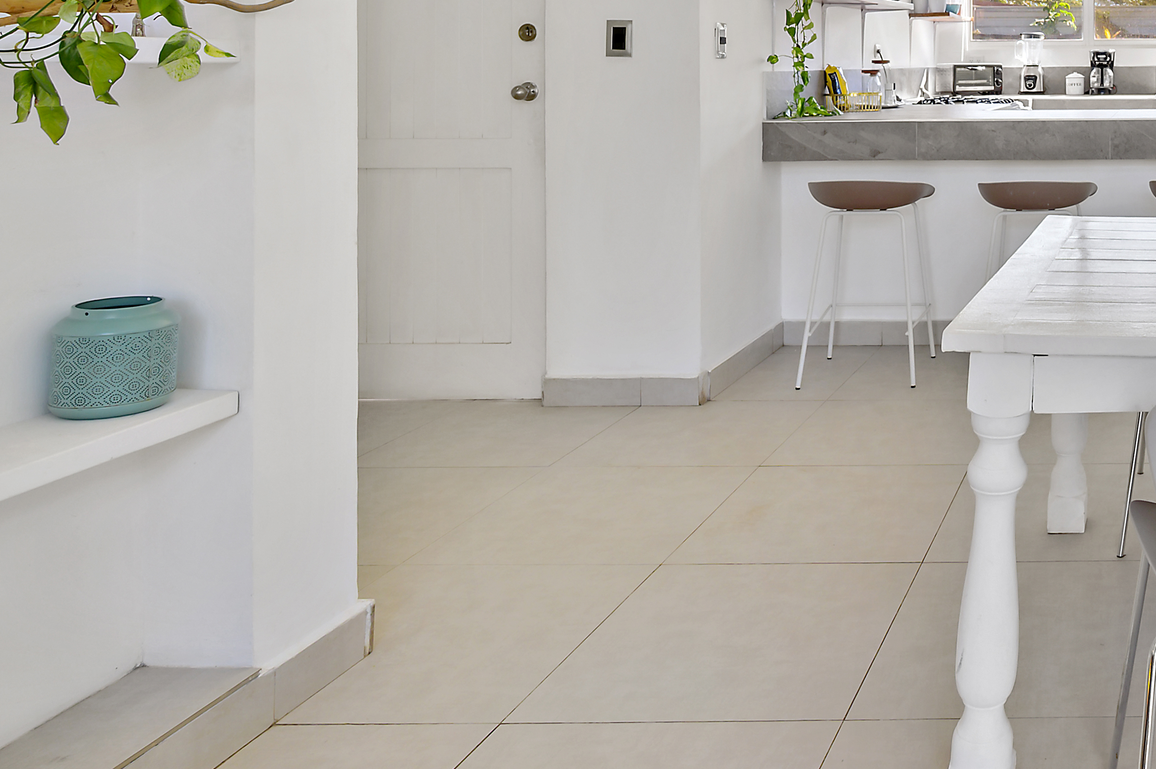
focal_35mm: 33
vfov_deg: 37.1
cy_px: 61
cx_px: 1180
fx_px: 1059
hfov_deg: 46.8
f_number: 9
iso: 100
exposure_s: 1/1.67
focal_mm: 14
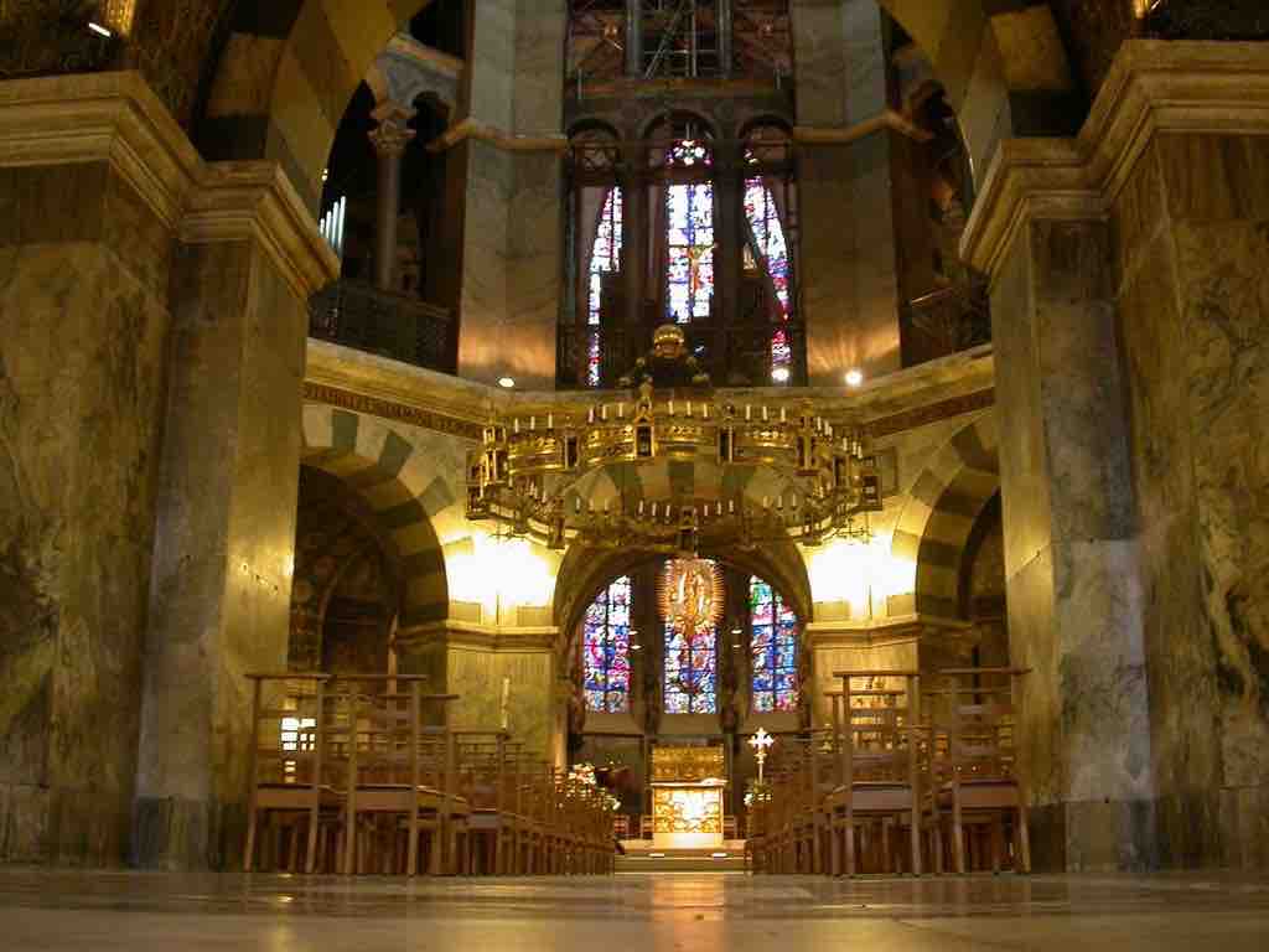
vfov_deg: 37.7
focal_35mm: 38
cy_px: 476
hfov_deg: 49.0
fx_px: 1393
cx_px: 634
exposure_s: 1/3.9
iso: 203
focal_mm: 7.85
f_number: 2.6
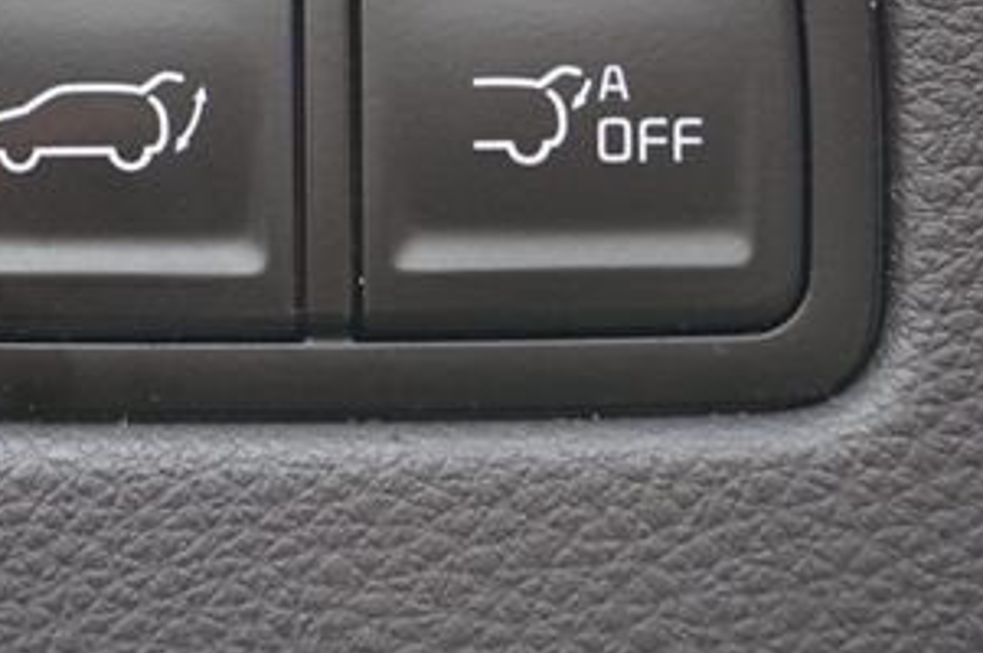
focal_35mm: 137
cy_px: 52
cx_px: 317
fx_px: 3738
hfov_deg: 14.9
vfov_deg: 9.9
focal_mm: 43
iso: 320
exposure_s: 1/80
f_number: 5.6
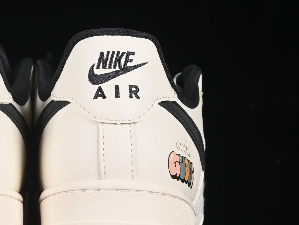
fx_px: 1693
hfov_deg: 10.0
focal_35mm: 196
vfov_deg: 7.6
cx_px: 34
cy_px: 103
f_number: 8
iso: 160
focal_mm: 50
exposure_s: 1/80
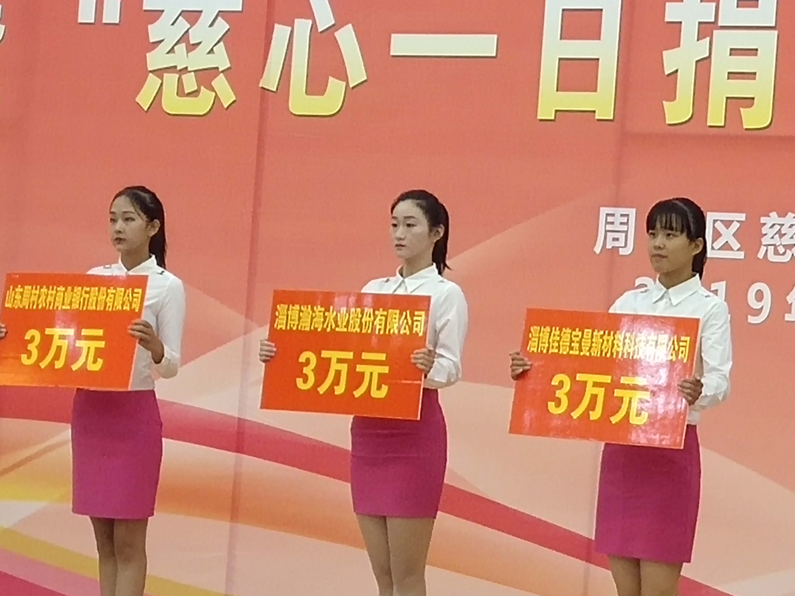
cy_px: 298
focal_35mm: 165
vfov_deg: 9.0
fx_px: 3789
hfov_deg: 12.0
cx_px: 398
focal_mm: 4.35
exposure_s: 1/50
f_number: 1.8
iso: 324
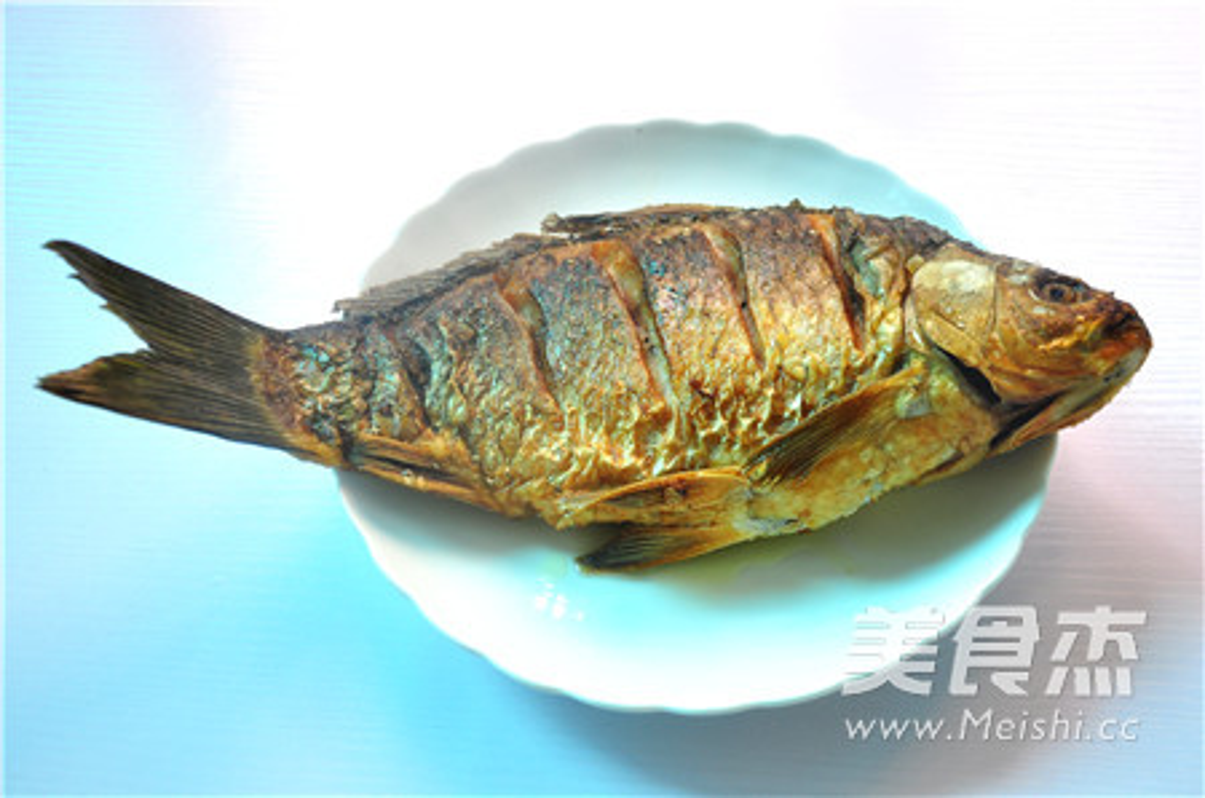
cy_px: 399
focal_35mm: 52
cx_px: 602
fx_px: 1754
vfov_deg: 25.6
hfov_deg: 37.9
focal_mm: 35
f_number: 5.6
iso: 250
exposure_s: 1/10
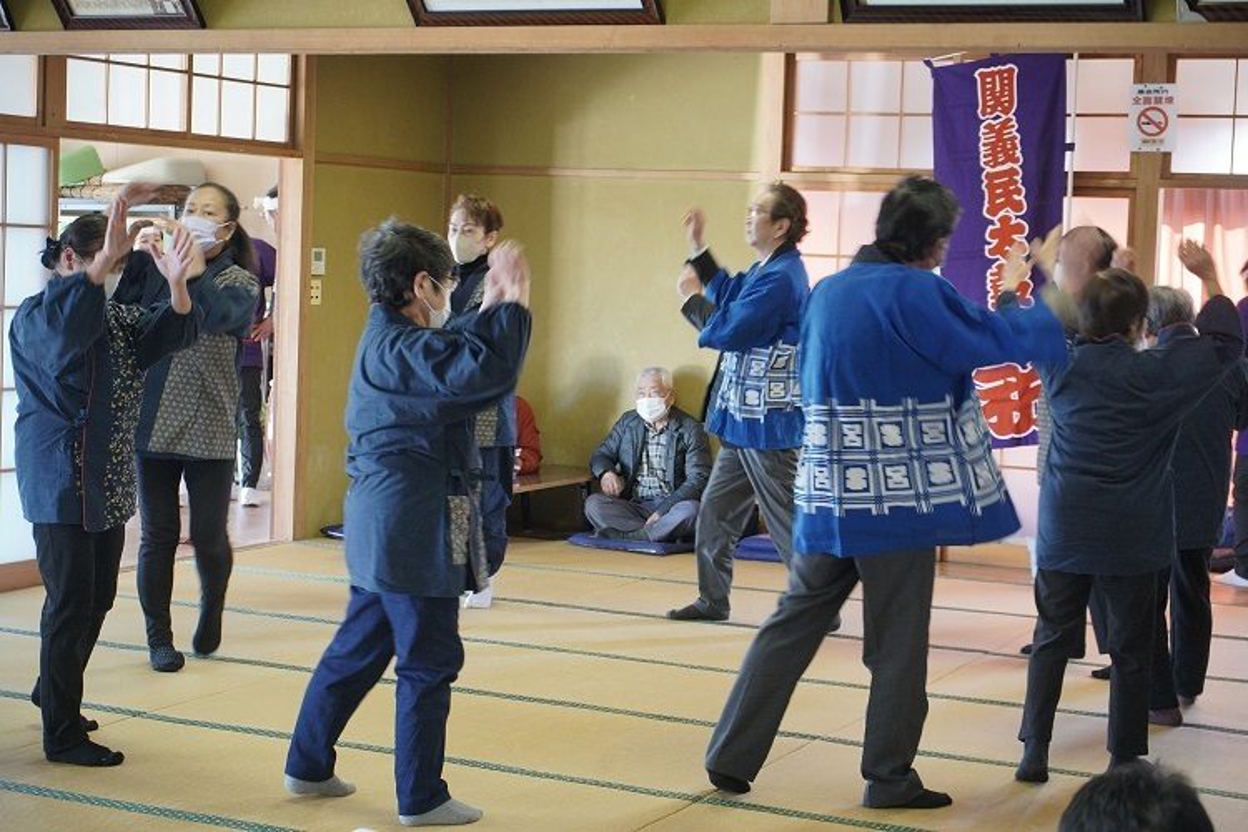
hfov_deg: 31.4
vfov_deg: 21.2
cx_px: 624
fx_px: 2218
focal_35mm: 64
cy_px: 416
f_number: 6.3
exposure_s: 1/25
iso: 2000
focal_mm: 64
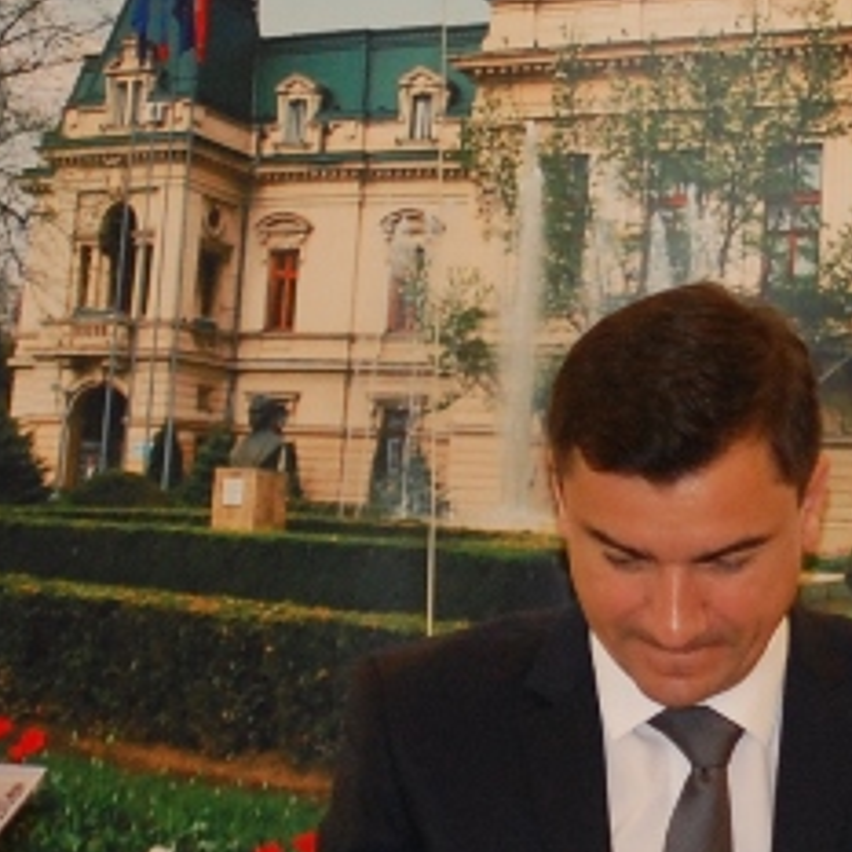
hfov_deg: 3.9
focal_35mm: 454
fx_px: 12642
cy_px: 446
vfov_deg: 3.9
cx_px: 744
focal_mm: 72
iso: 560
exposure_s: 1/60
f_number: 4.2
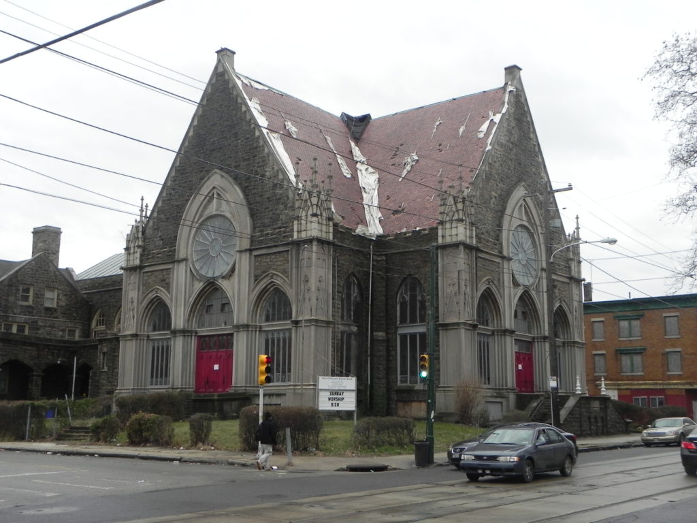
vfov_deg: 35.1
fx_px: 826
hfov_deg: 45.8
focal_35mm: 41
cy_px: 262
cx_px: 348
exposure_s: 1/132
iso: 160
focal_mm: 7.3
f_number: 4.5
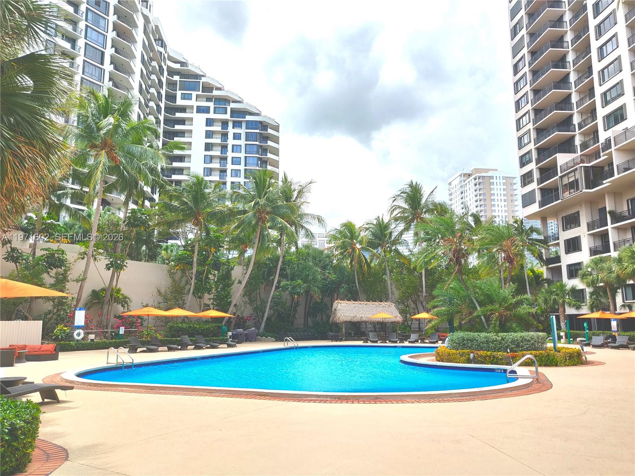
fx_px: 459
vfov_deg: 54.9
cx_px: 318
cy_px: 238
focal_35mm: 25
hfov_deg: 69.4
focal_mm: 4.25
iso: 100
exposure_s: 1/150
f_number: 1.7
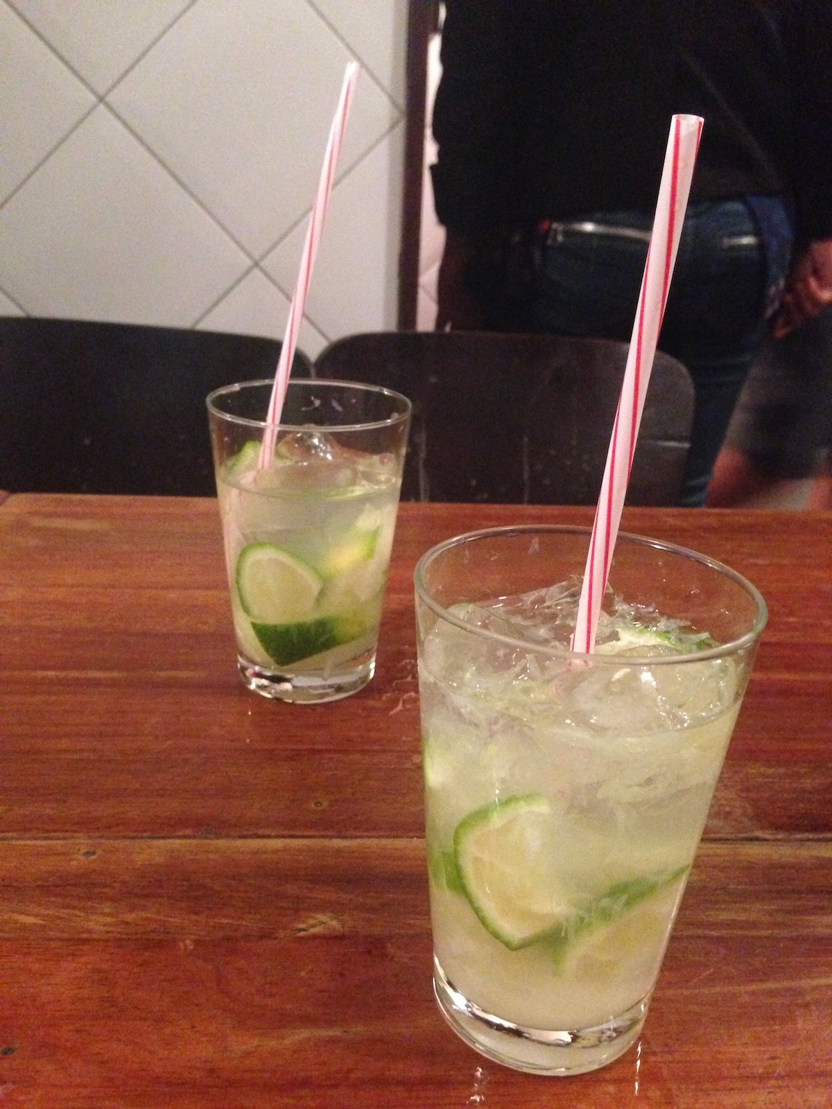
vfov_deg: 55.4
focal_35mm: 33
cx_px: 416
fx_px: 1058
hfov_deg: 42.9
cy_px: 554
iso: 800
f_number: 2.4
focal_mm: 4.12
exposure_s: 1/15
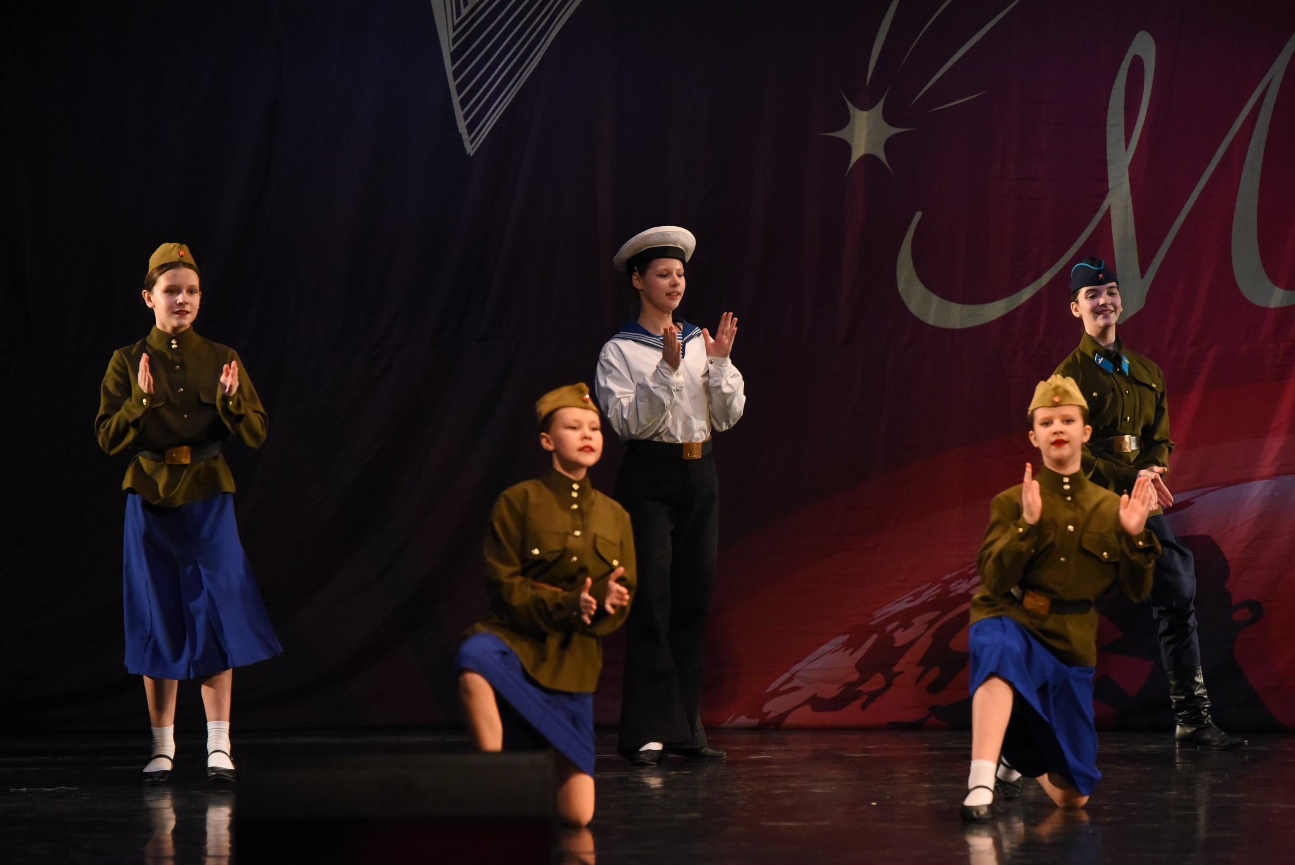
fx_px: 6117
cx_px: 648
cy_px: 432
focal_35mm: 170
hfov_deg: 12.1
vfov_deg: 8.1
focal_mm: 170
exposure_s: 1/640
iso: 5000
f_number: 3.5
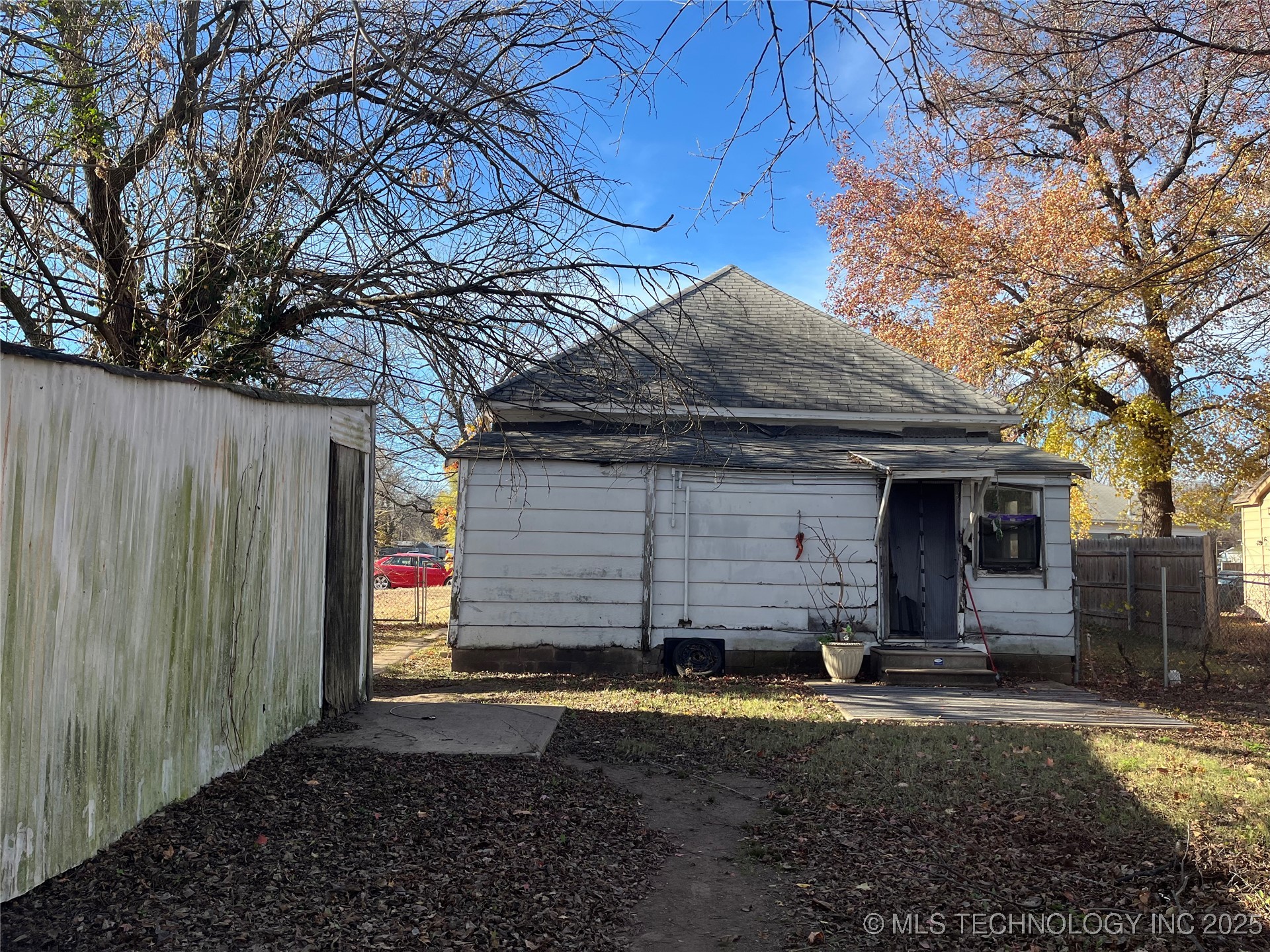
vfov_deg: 53.1
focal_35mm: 26
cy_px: 476
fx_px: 954
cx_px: 635
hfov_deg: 67.3
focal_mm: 5.1
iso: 50
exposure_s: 1/992
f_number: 1.6
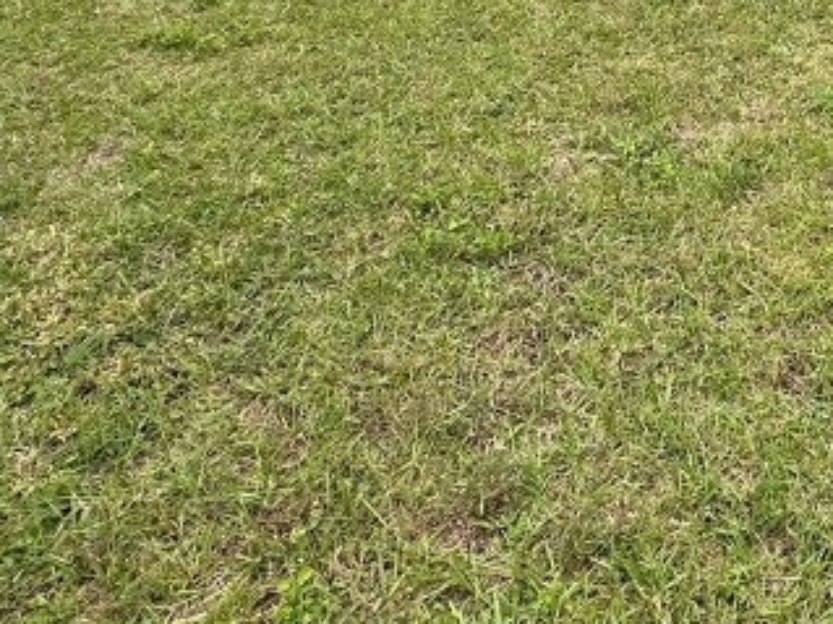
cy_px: -308
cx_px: 817
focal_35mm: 45
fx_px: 1082
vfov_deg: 24.8
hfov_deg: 37.9
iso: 40
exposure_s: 1/186
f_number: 2.2
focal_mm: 2.22
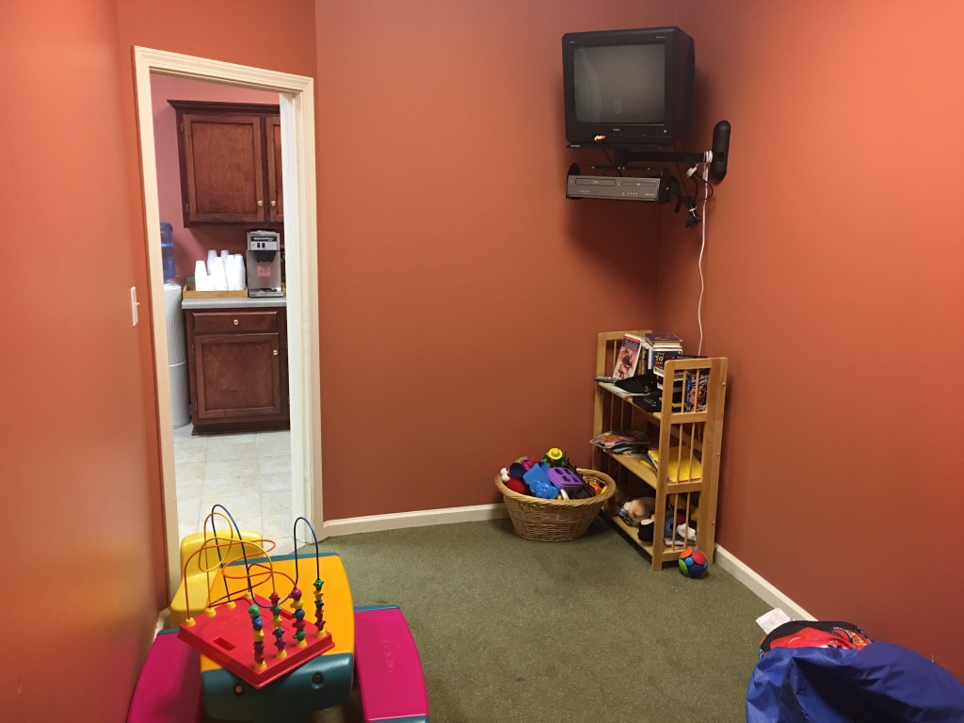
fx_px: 808
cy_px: 362
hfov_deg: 61.7
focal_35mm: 29
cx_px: 482
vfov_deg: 48.2
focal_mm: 4.15
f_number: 2.2
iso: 80
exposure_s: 1/15
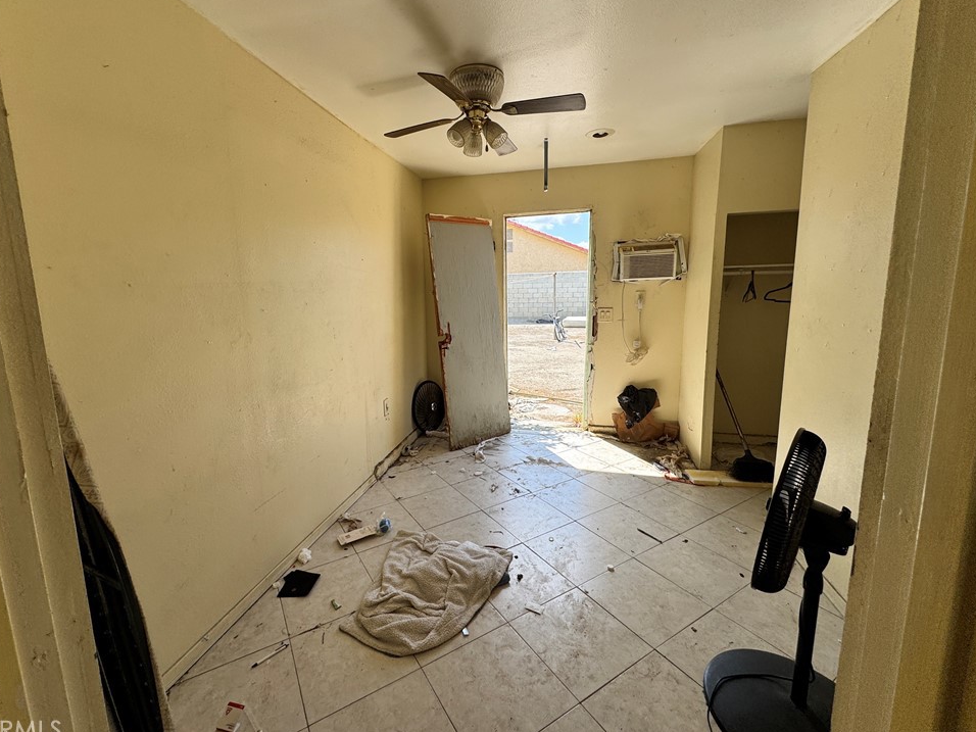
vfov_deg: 81.7
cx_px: 458
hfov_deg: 98.1
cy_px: 352
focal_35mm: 15
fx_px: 423
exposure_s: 1/448
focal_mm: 2.22
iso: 40
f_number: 2.2
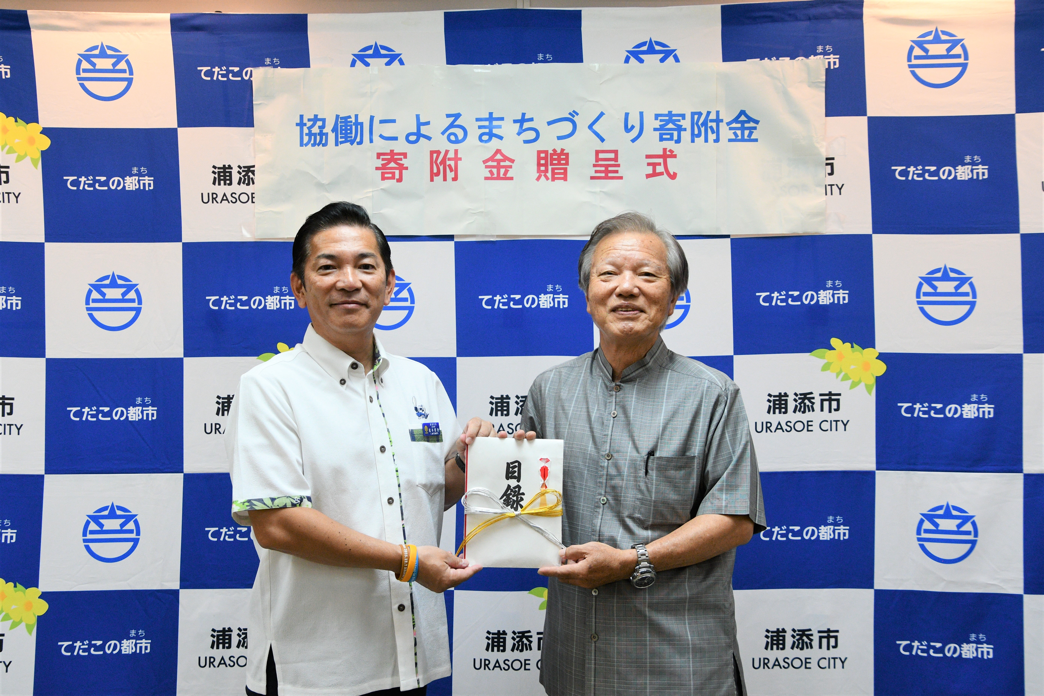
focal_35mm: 39
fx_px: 1131
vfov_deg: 34.2
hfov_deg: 49.6
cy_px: 348
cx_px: 522
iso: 1250
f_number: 6.3
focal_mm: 26
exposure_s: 1/160
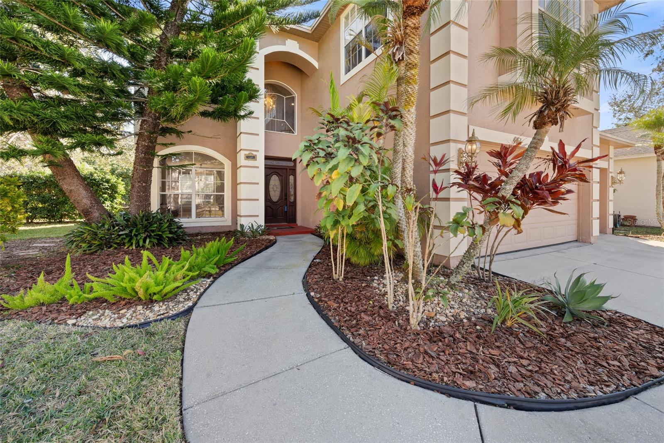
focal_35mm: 14
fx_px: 258
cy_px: 222
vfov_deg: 81.2
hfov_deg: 104.2
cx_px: 332
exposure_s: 1/60
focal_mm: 14
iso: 250
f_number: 9
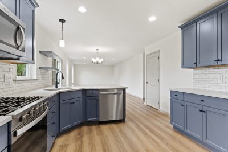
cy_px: 76
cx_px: 114
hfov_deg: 90.0
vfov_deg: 67.4
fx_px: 114
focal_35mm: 18
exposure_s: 1/6
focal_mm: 18
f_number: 7.1
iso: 500
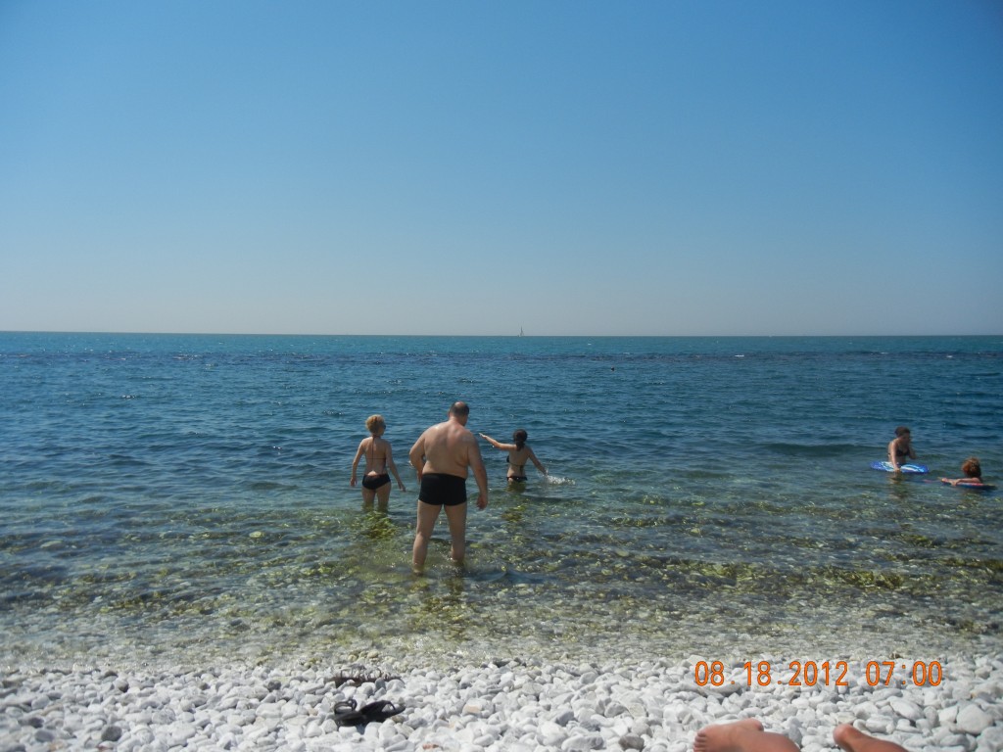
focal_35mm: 30
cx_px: 502
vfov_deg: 46.8
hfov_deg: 60.0
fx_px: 869
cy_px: 376
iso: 160
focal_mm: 5.4
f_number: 7
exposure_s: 1/778
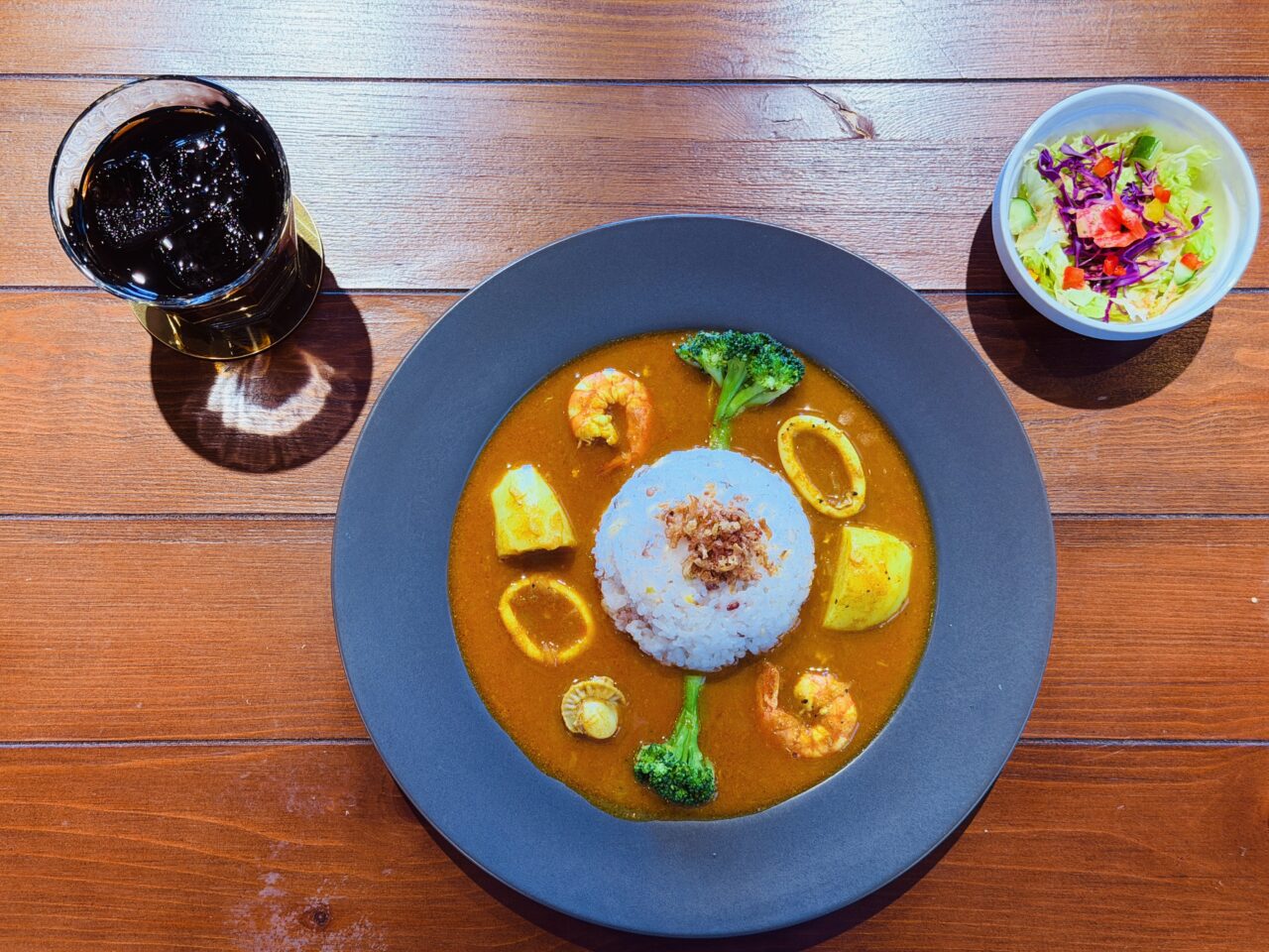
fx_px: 1760
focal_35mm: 48
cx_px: 634
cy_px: 476
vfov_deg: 30.3
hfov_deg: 39.7
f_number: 1.78
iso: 250
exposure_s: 1/120
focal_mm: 6.76
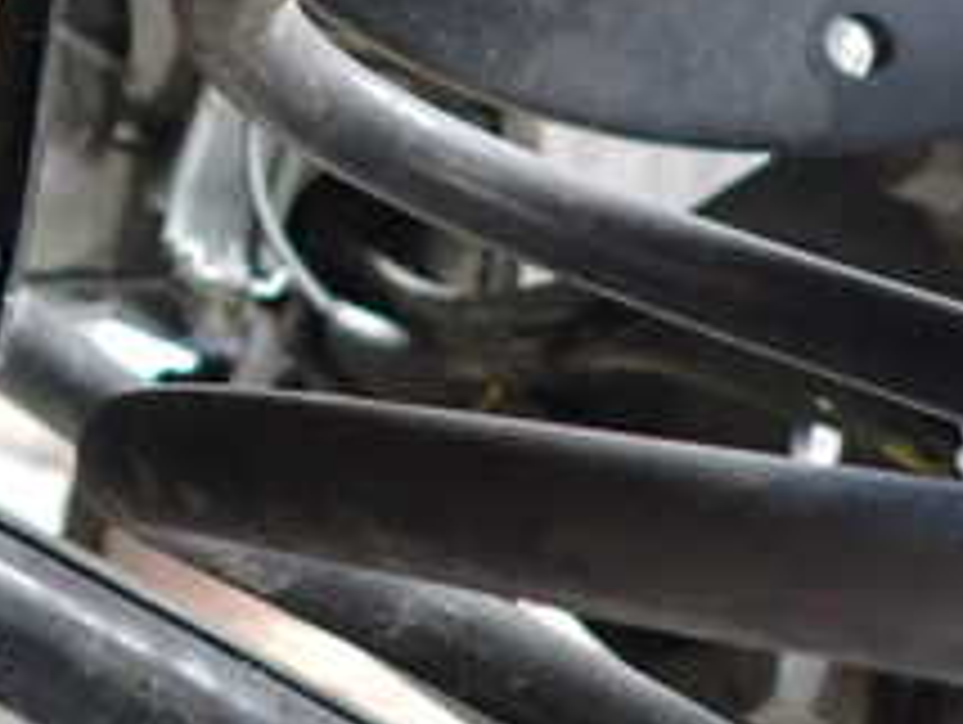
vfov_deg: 19.7
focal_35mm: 70
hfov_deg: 24.0
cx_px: -328
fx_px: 1950
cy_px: -162
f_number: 2
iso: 800
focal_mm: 4.5
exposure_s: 1/20
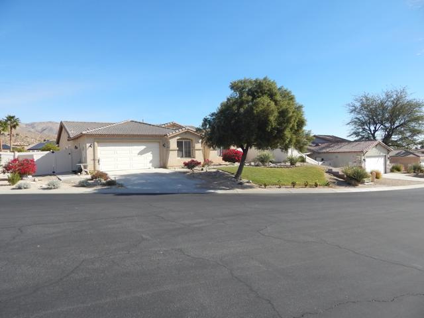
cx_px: 212
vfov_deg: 58.9
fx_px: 282
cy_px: 159
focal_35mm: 23
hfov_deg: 73.9
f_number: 6
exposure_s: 1/400
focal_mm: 4
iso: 125
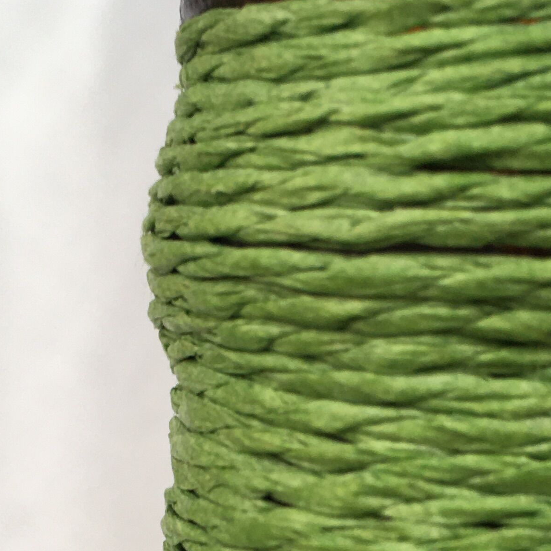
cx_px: 320
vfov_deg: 19.1
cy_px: 605
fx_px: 1567
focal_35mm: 87
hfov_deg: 19.9
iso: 40
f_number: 2.2
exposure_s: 1/100
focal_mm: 4.15
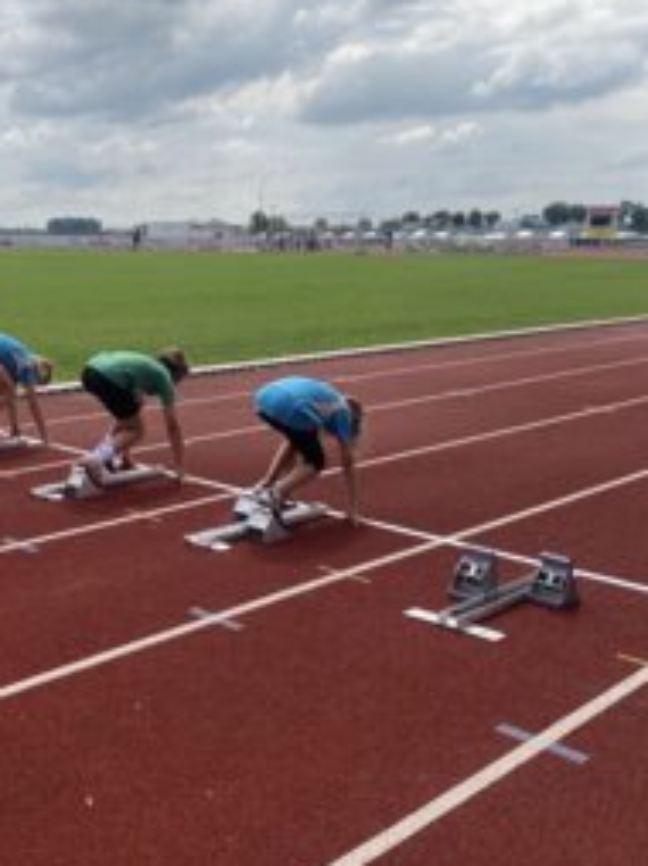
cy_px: 419
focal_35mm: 41
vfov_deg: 45.8
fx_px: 1025
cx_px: 150
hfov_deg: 34.2
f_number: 1.8
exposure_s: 1/5236
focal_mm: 4.25
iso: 32
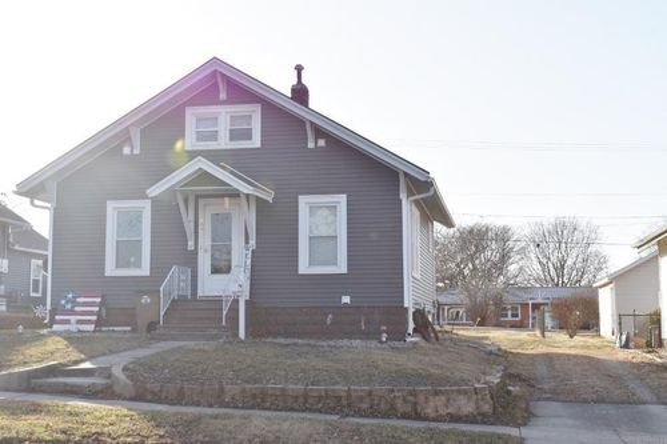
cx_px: 334
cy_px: 222
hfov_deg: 41.1
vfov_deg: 28.1
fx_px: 889
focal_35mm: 48
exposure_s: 1/200
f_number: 9
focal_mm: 32
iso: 100
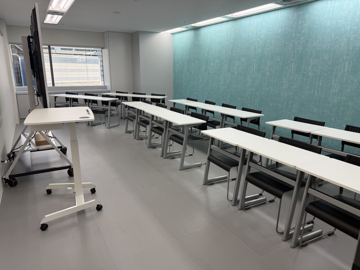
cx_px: 180
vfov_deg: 56.8
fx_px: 250
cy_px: 135
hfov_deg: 71.6
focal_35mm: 24
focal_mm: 6.76
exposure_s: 1/230
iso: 100
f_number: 1.78
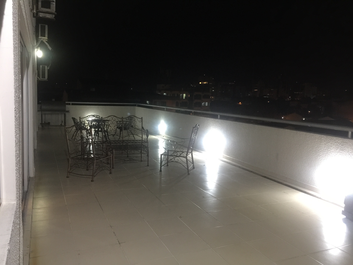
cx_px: 176
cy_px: 132
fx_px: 296
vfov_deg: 48.2
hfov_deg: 61.7
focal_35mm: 29
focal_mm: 4.15
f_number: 2.2
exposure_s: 1/8
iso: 125
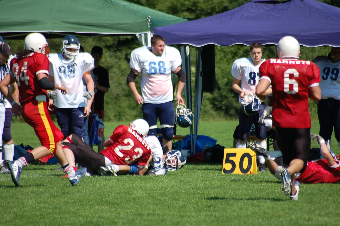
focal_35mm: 450
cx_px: 170
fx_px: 4242
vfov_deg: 3.0
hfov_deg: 4.6
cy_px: 113
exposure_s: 1/1000
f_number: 5.6
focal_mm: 300
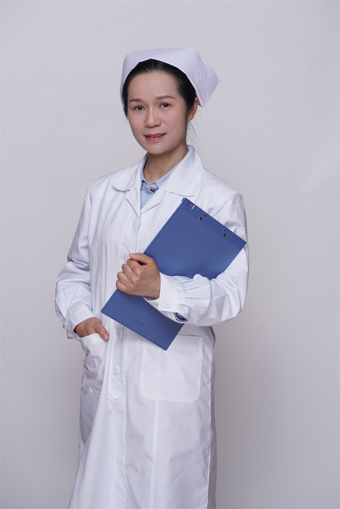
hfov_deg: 16.1
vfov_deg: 23.9
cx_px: 170
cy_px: 254
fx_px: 1203
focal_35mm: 85
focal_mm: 85
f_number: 5.6
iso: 125
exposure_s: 1/125
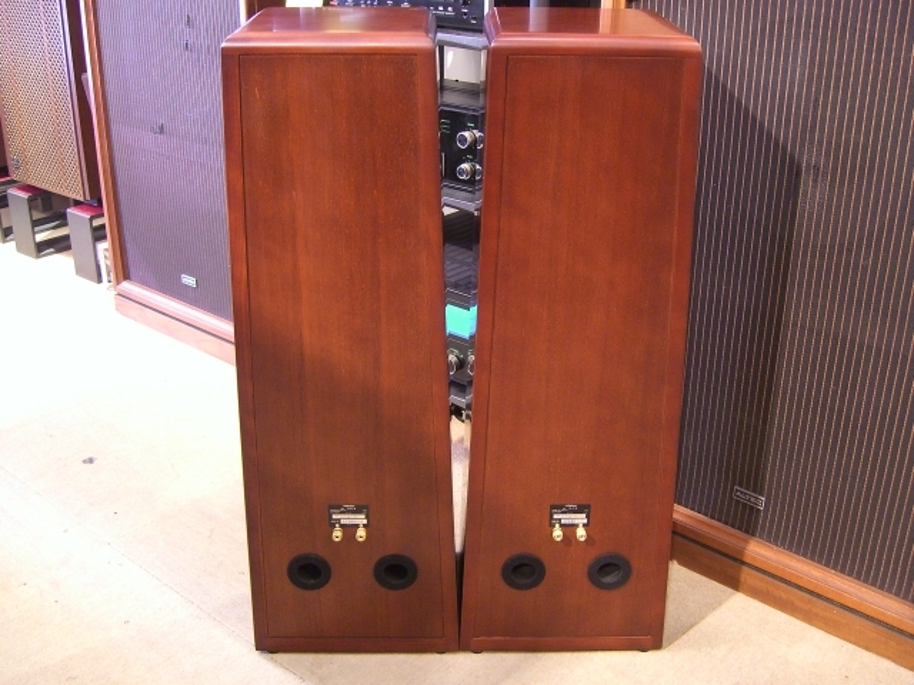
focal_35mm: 38
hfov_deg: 49.0
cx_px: 457
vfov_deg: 37.7
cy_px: 342
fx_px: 1003
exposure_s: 1/6
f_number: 2.8
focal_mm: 7.9
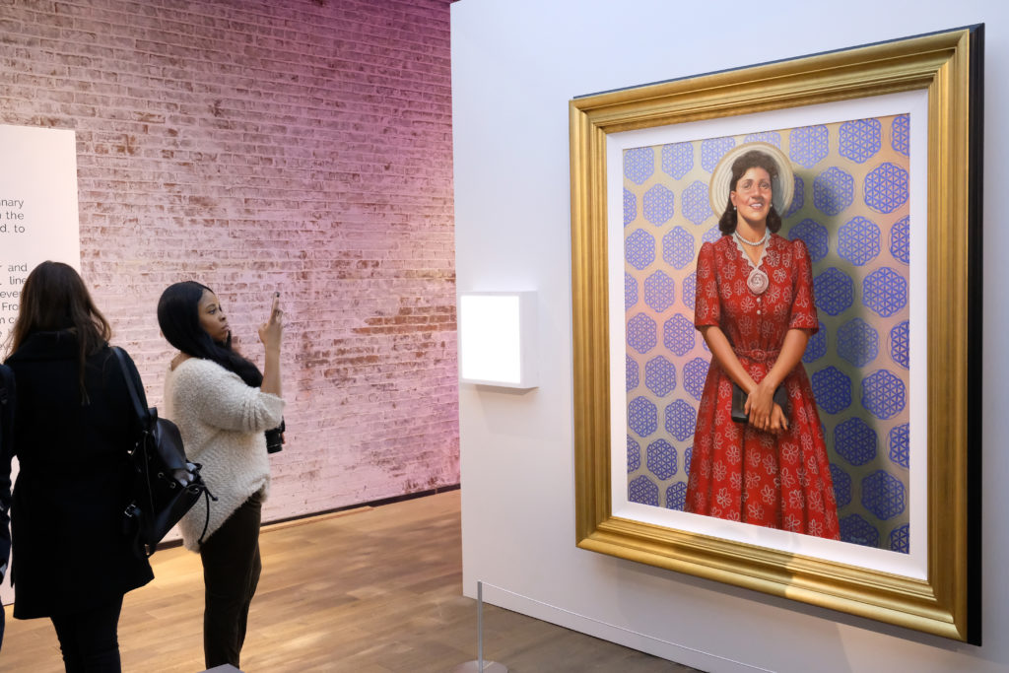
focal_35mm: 35
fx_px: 981
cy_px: 336
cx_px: 504
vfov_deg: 37.9
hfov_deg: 54.4
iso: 5000
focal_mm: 23
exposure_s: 1/160
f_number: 4.5
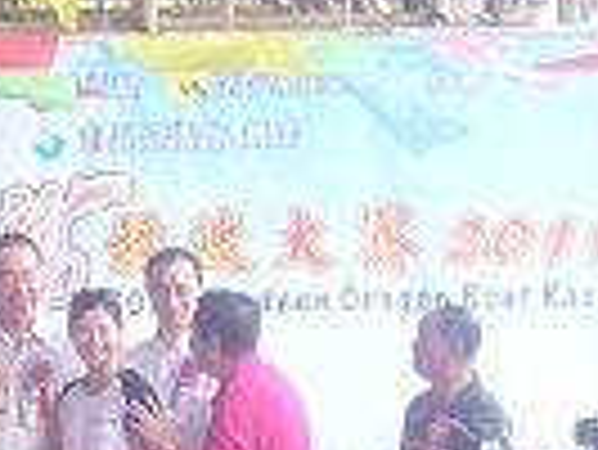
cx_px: -252
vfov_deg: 3.7
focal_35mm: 404
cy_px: 436
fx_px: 6986
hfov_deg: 4.9
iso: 320
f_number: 5
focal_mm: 17.4
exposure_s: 1/60
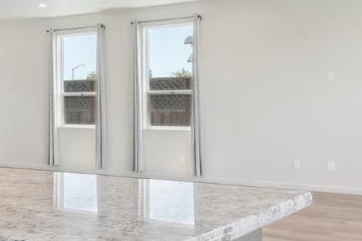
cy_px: 103
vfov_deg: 23.0
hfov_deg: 31.1
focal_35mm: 59
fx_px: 593
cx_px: -11
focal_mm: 14
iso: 320
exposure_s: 1/30
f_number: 8
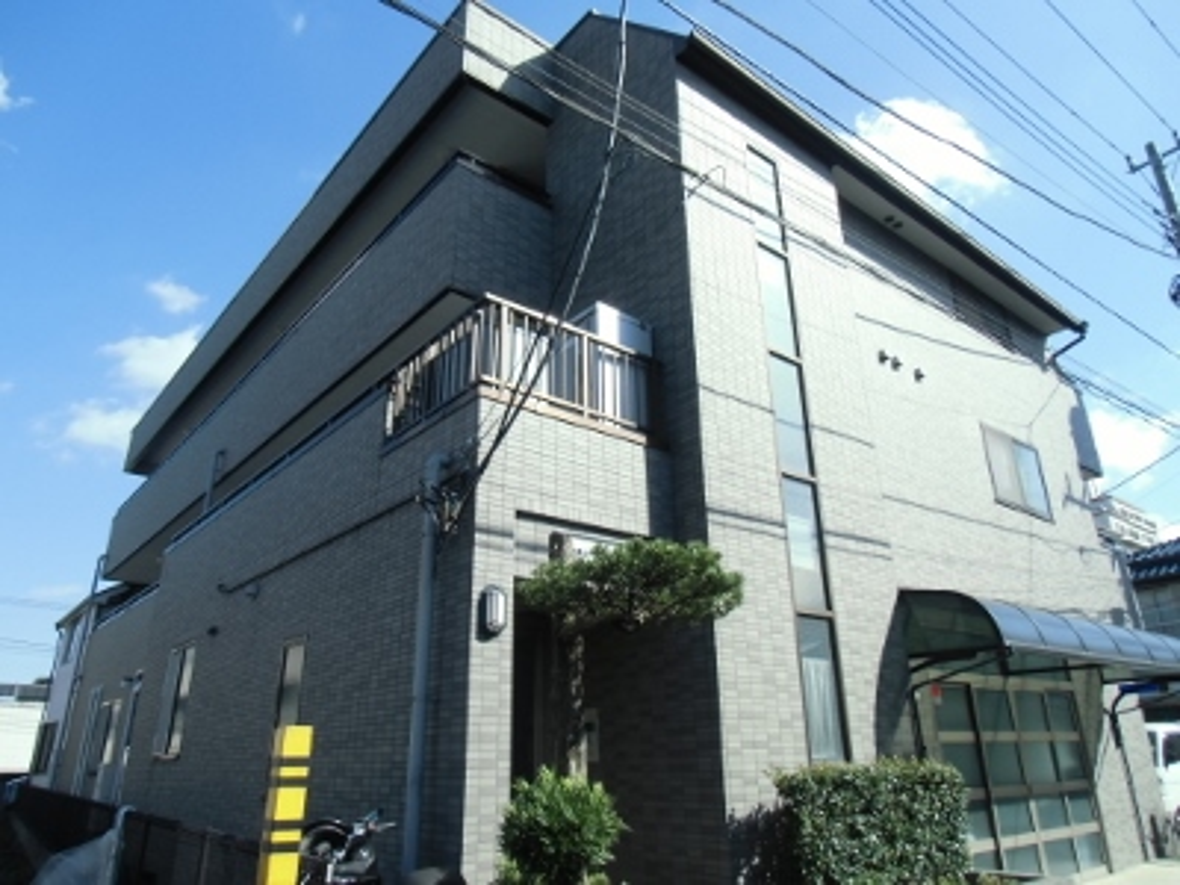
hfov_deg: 71.6
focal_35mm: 24
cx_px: 590
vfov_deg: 56.8
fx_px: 818
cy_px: 442
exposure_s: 1/400
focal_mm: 4.24
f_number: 3
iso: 64
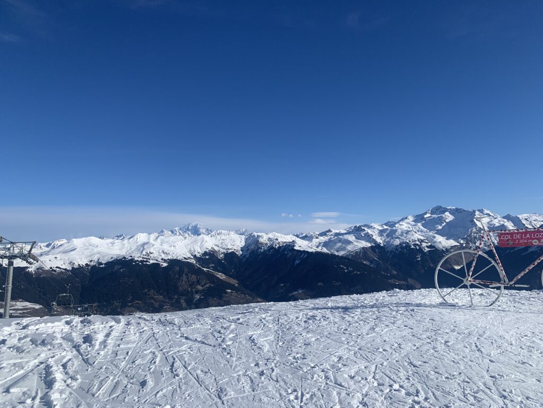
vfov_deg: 53.1
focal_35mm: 26
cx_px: 272
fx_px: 408
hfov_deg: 67.3
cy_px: 204
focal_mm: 4.25
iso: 25
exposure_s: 1/4902
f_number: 1.8
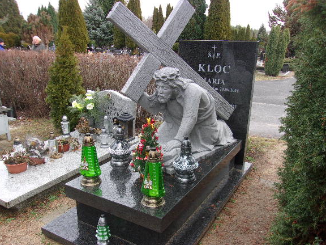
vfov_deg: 46.7
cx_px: 165
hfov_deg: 60.0
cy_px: 134
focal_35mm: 30
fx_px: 283
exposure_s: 1/70
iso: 80
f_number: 3
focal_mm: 4.9
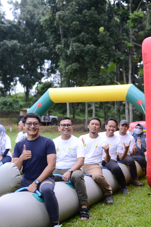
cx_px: 71
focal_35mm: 55
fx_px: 346
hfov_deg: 24.6
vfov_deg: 36.2
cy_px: 119
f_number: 2.8
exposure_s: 1/250
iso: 200
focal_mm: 50
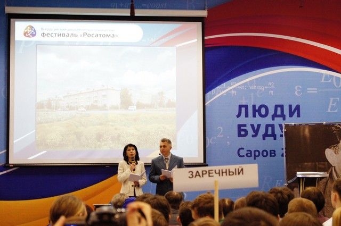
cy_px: 113
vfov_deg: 16.5
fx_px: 780
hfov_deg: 24.6
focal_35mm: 82
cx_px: 170
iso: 1600
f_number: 5.6
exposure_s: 1/30
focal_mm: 55
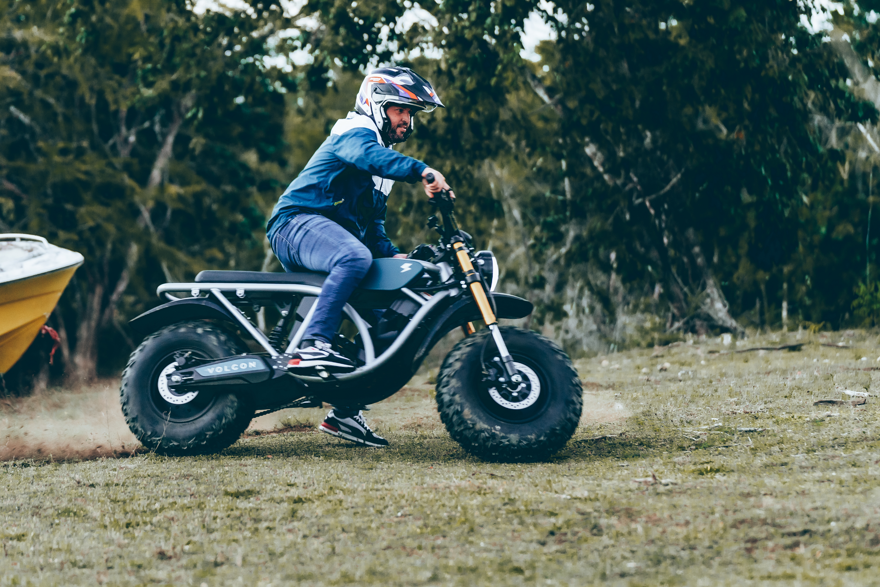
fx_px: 3104
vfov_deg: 10.8
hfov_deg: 16.1
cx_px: 435
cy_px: 308
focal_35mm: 127
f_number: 2.8
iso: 800
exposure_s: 1/125
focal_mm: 104
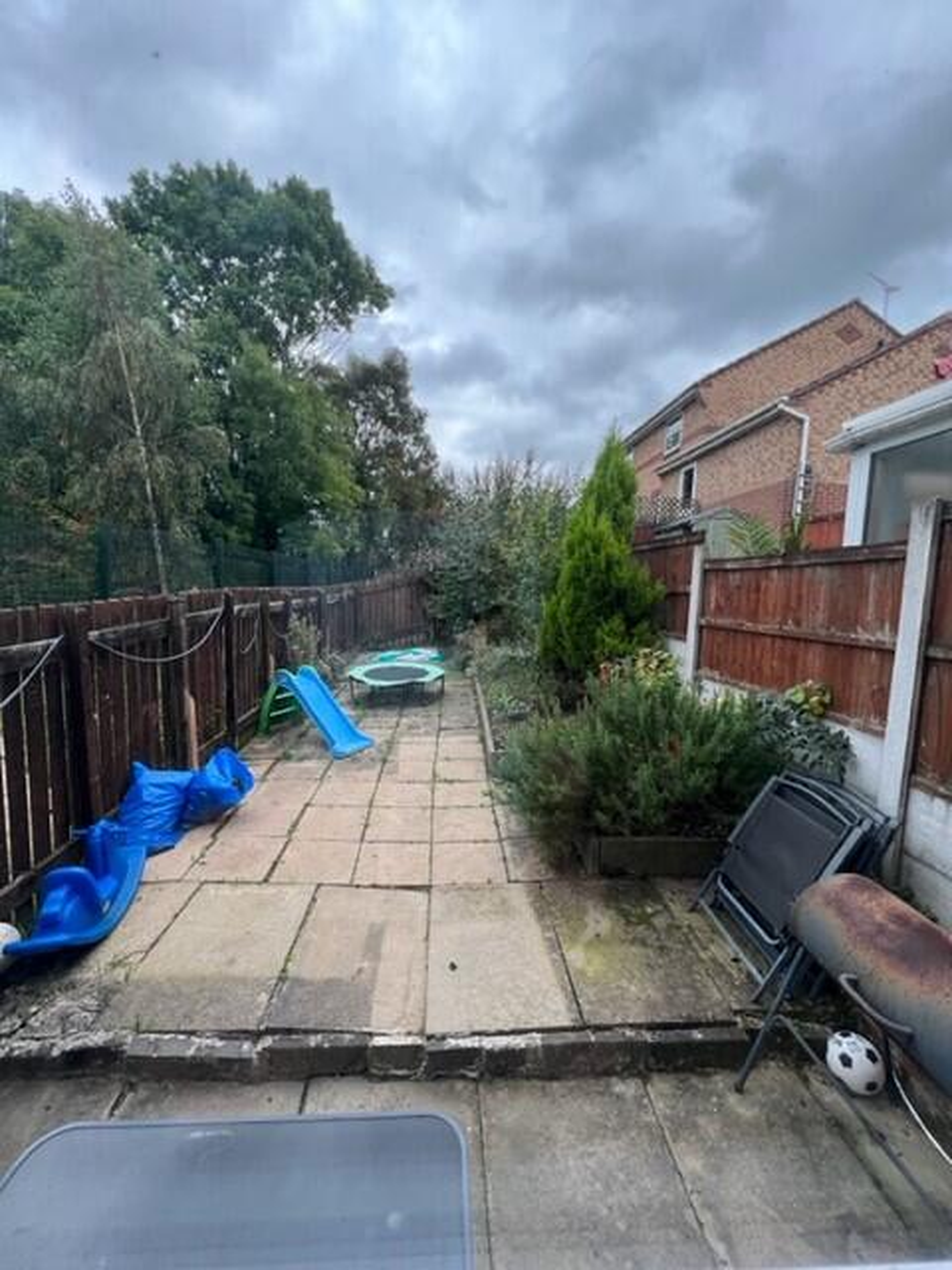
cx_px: 476
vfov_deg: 106.2
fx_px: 477
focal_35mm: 13
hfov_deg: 89.9
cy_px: 635
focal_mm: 1.57
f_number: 1.8
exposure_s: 1/122
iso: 40
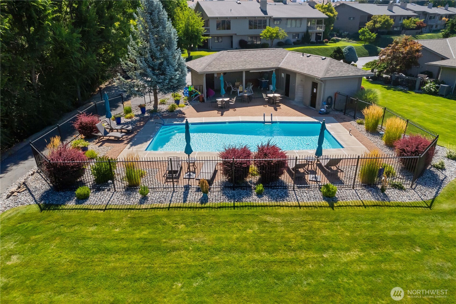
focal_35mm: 22
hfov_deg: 78.6
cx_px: 228
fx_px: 279
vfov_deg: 57.2
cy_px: 152
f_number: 2.8
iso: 100
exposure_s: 1/5000
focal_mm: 8.38
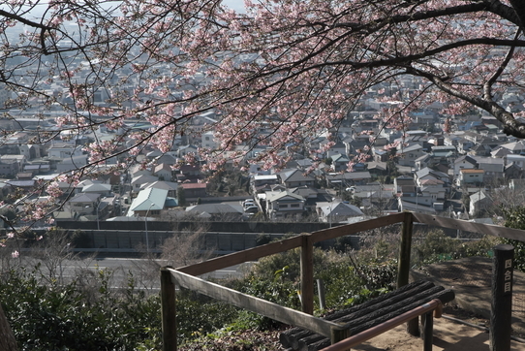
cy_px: 225
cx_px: 322
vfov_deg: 26.4
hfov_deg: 38.7
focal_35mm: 51
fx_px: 744
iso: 200
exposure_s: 1/2000
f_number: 3.6
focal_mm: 18
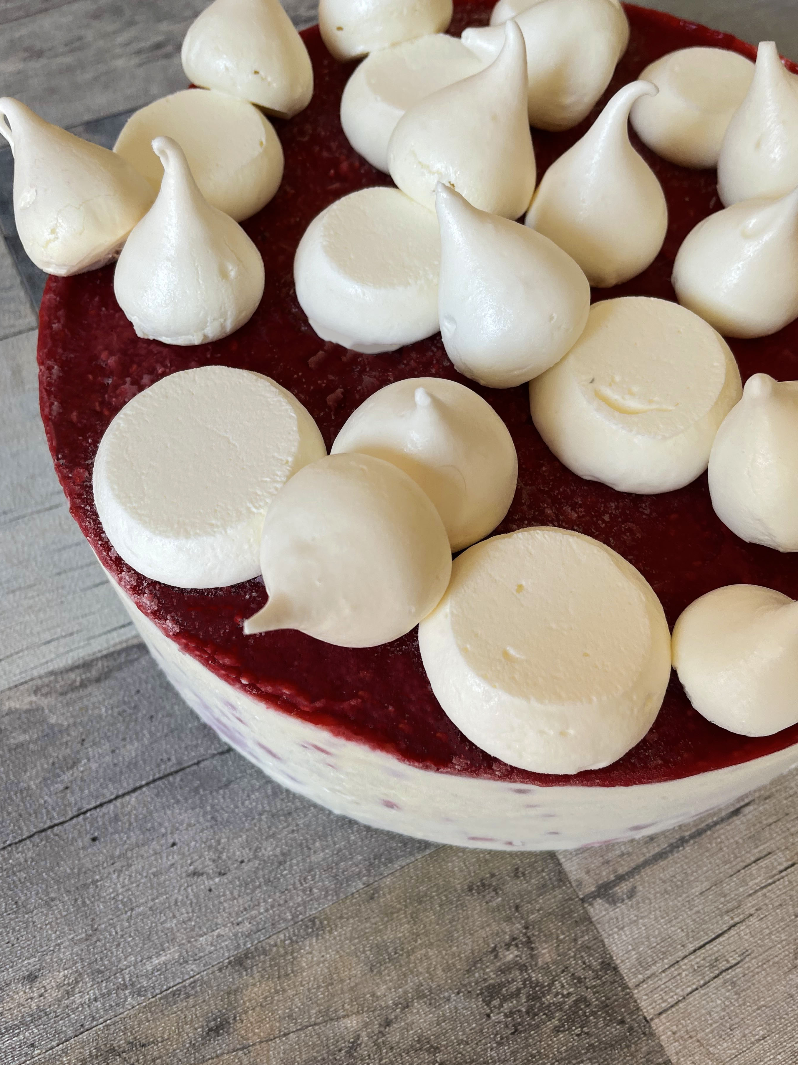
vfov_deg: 61.6
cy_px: 554
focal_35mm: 29
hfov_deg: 48.2
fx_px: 891
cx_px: 409
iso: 32
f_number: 1.6
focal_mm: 4.2
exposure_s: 1/129
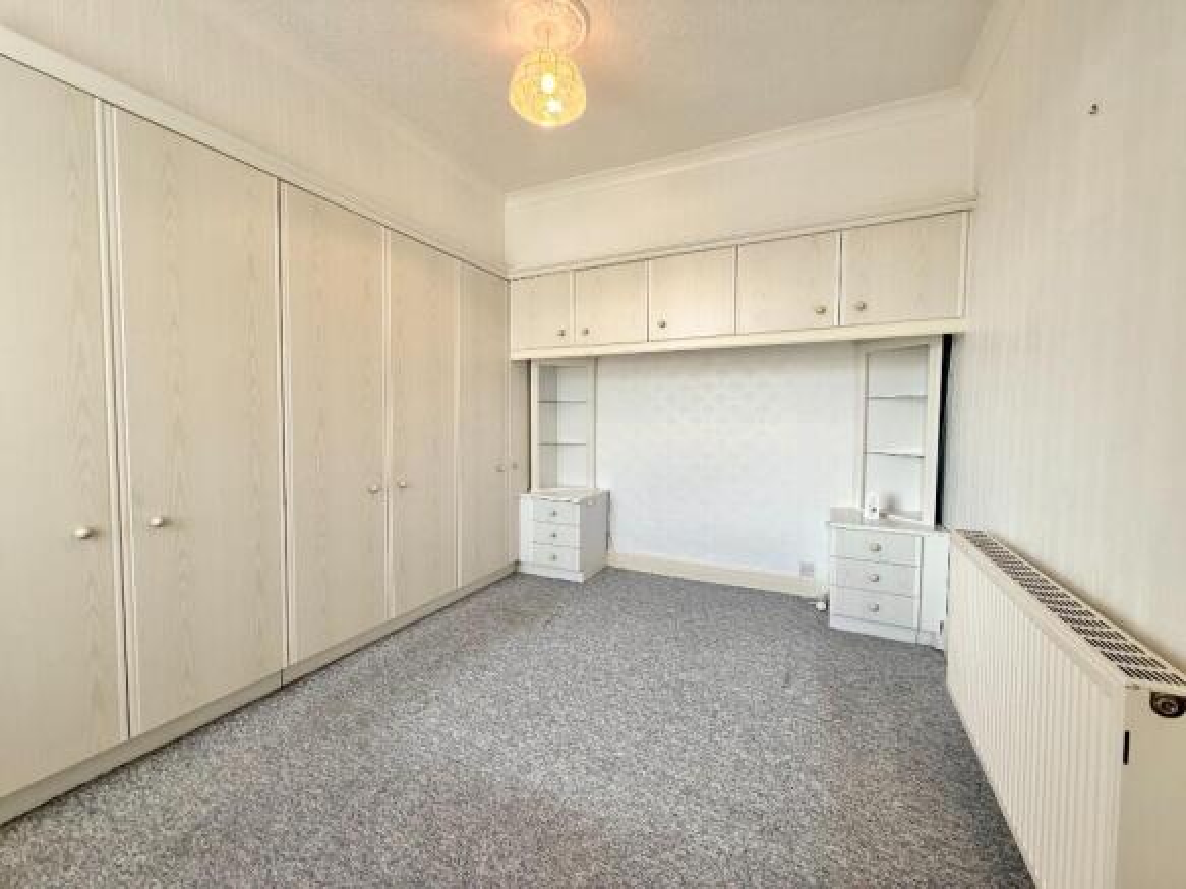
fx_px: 480
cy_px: 444
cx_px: 593
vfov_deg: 85.7
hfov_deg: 102.1
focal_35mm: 14
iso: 100
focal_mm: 2.22
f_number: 2.2
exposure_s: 1/100
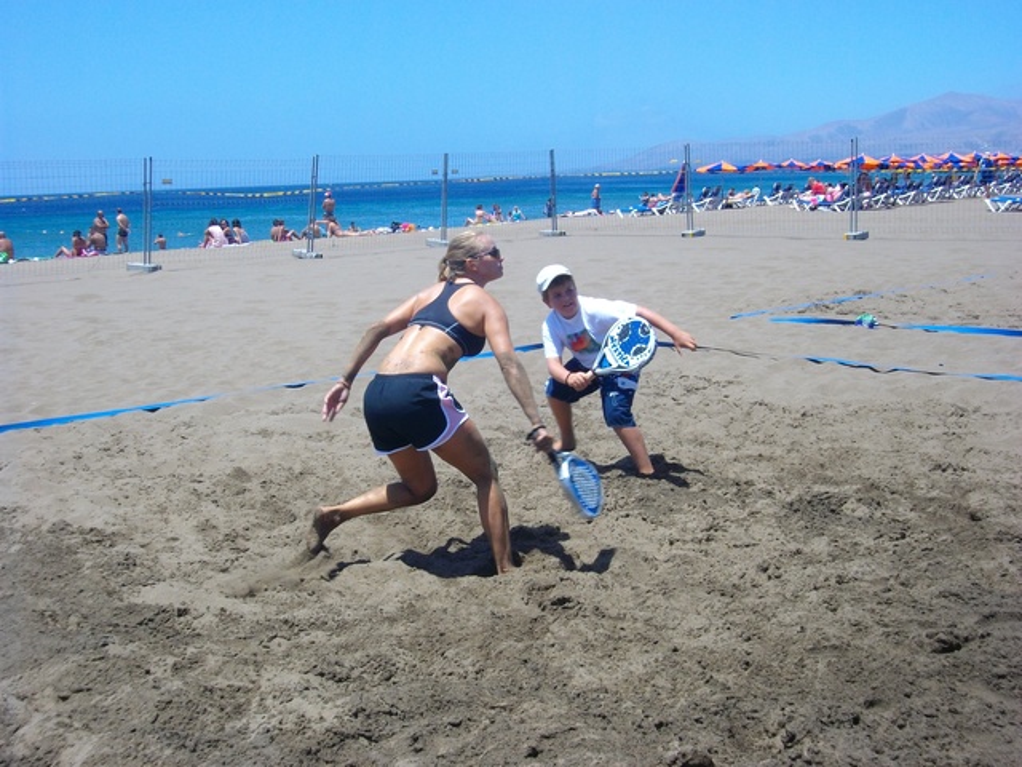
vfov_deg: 29.1
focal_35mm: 50
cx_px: 511
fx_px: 1476
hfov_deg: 38.2
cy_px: 384
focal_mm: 8.8
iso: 80
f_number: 7
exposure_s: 1/196
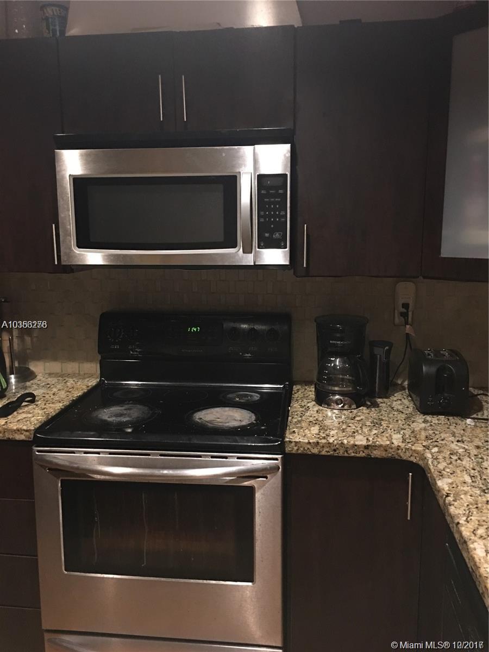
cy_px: 326
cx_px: 244
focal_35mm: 29
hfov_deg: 48.2
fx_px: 546
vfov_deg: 61.7
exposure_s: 1/4
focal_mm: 4.15
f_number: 2.2
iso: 125
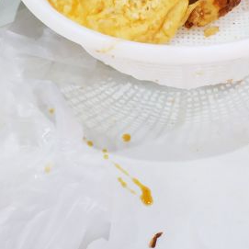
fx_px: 594
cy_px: 4
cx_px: 151
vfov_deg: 22.8
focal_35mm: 73
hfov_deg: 23.6
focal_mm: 4.5
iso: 676
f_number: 2
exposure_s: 1/17
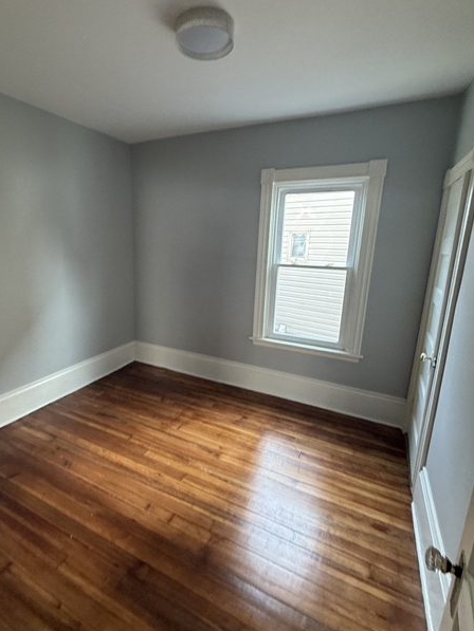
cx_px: 193
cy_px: 313
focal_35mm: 18
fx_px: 329
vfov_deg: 87.7
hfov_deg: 71.0
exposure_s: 1/99
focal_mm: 2.22
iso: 250
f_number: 2.2
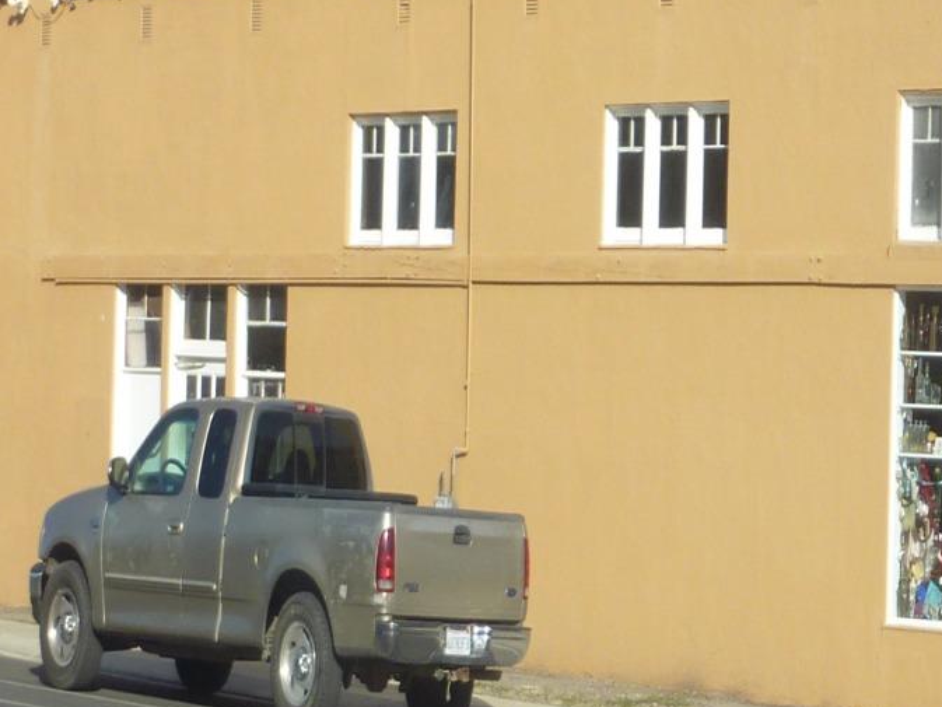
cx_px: 859
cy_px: 416
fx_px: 2912
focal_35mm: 107
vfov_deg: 13.8
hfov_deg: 18.1
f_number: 3.8
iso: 80
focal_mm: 7.9
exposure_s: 1/800
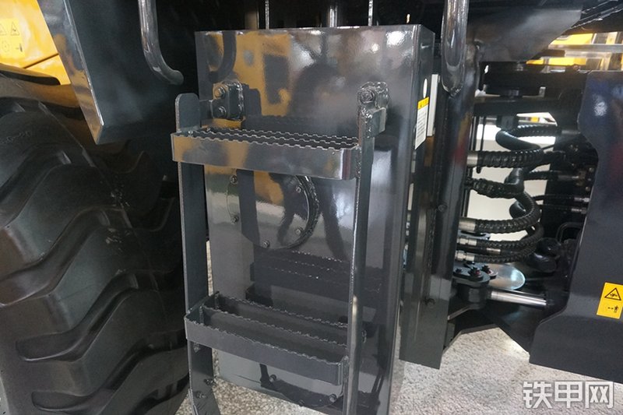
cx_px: 312
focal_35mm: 24
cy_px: 208
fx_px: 415
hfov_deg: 73.8
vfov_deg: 53.1
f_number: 4
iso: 3200
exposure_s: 1/60
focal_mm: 16
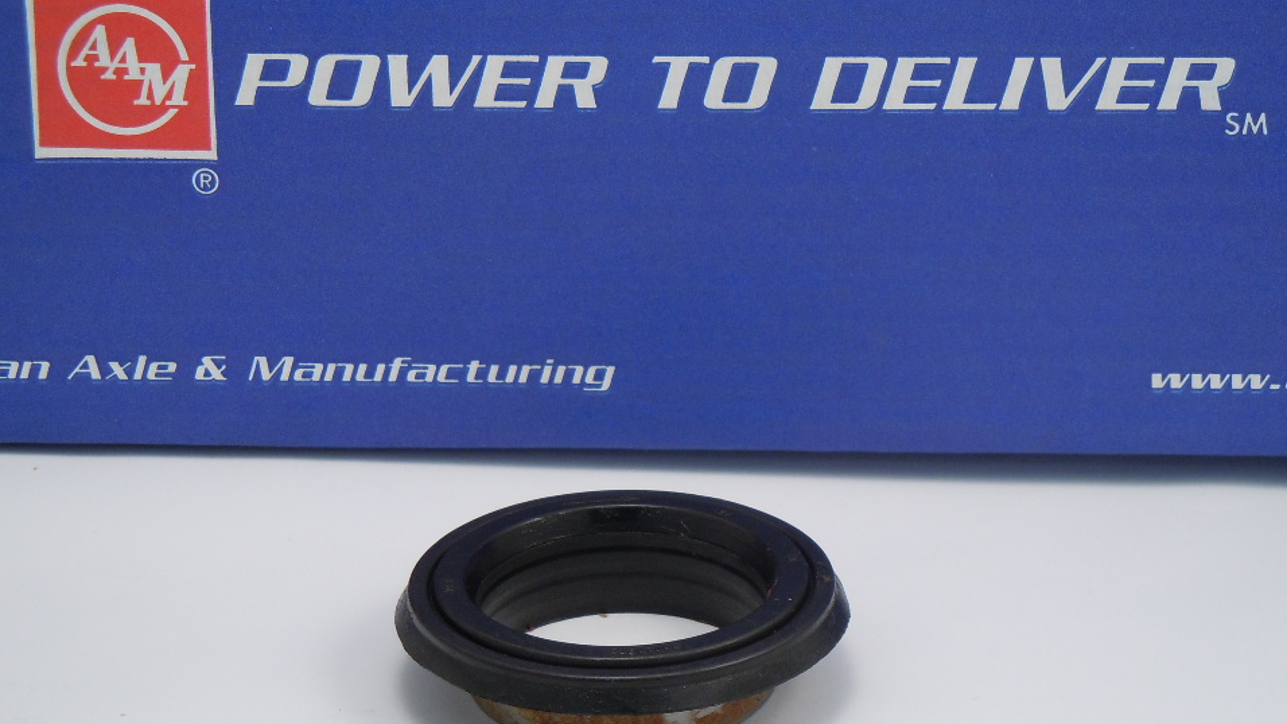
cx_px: 635
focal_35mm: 119
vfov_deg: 10.2
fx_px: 4061
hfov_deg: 18.0
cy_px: 439
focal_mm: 18.3
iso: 200
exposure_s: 1/100
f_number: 4.5
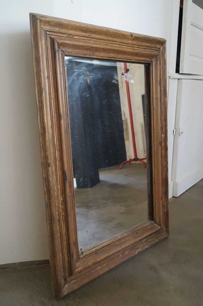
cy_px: 153
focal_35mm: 33
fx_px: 280
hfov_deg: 39.9
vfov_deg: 57.3
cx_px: 102
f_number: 4
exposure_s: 1/60
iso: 640
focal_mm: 22
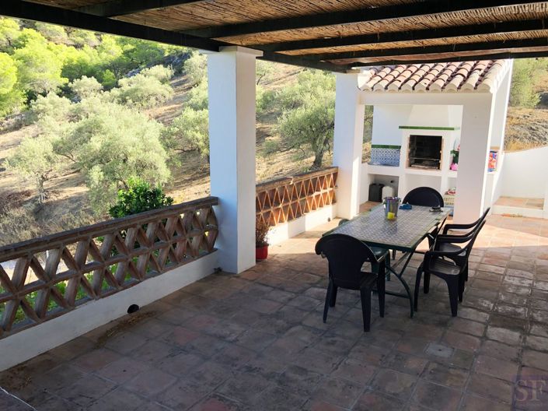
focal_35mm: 28
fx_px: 443
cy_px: 206
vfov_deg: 49.7
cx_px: 274
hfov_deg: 63.5
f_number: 1.8
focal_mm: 3.99
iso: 20
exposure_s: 1/600
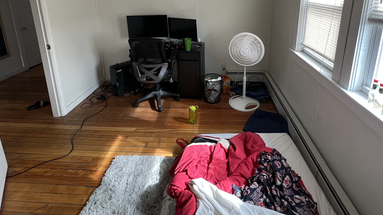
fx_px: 193
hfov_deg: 89.4
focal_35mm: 19
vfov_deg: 54.2
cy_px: 41
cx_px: 204
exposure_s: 1/99
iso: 250
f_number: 1.8
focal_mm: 1.57
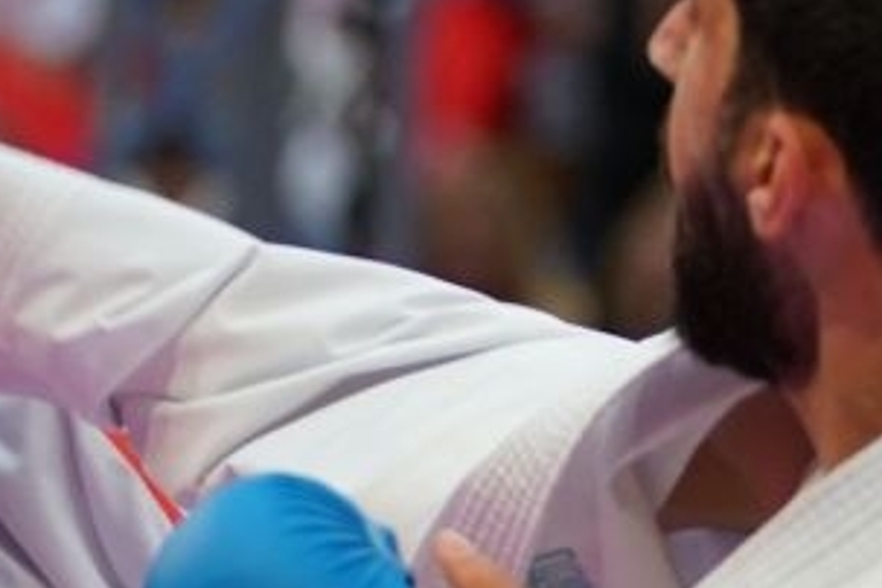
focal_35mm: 672
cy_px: 571
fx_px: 16463
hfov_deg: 3.1
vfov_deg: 2.0
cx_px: 571
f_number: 2.8
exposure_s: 1/1000
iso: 1250
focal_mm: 113
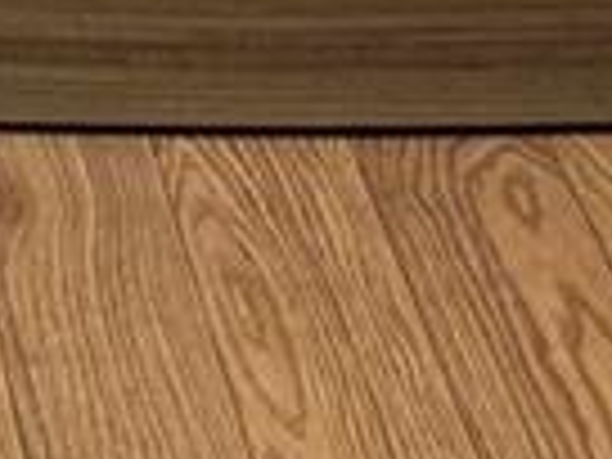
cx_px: -693
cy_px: -58
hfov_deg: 8.2
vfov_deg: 6.5
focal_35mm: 229
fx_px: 4049
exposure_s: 1/120
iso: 80
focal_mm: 4.25
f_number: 1.8
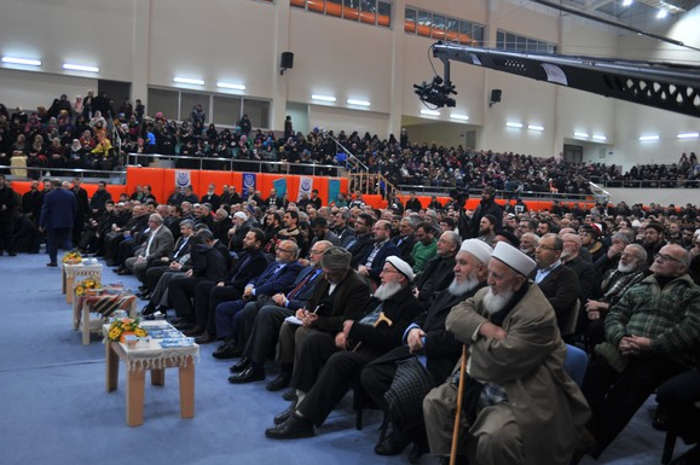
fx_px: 855
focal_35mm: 44
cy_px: 227
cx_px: 331
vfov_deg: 30.5
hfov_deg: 44.5
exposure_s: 1/60
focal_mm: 38
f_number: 2.8
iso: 320
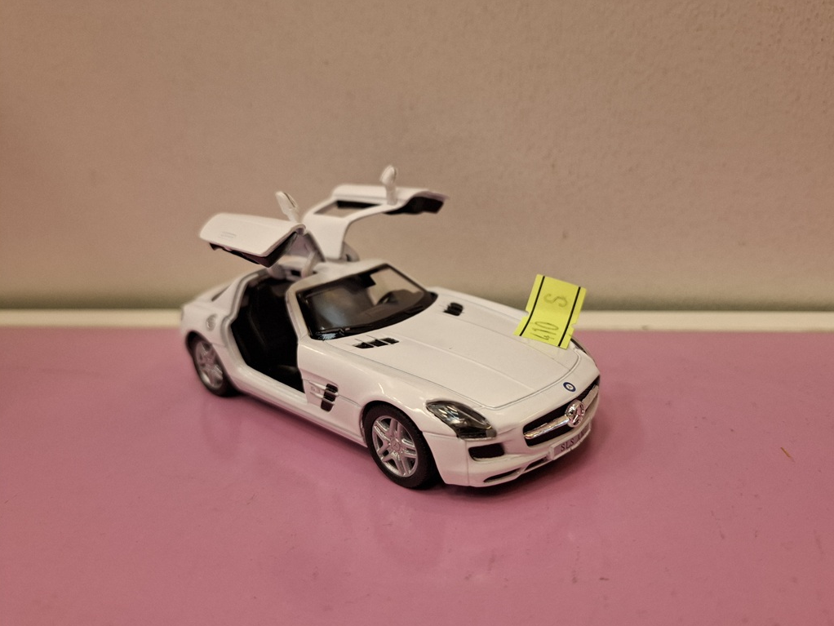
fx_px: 578
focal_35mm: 24
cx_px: 433
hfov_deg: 71.6
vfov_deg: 56.8
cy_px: 317
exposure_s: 1/100
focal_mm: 5.54
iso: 80
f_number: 1.8
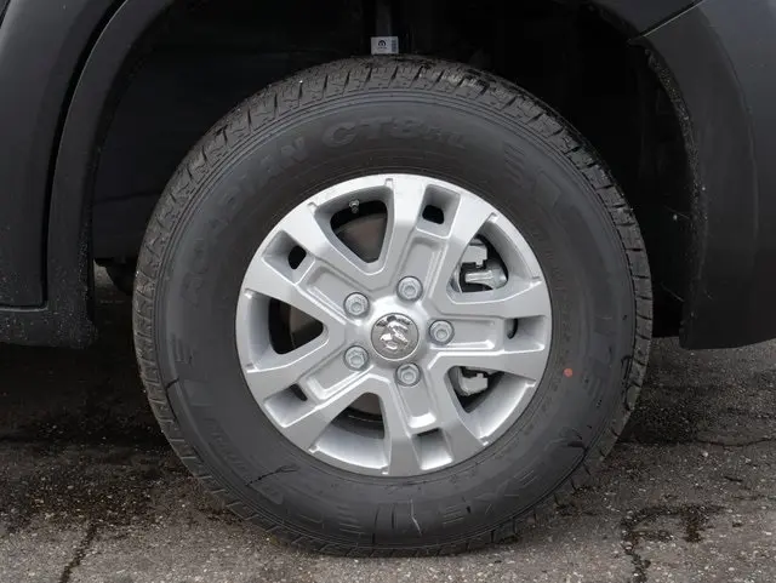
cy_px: 292
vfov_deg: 29.1
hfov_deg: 38.2
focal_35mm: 50
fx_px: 1122
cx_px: 388
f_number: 10
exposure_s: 1/60
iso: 200
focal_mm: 25
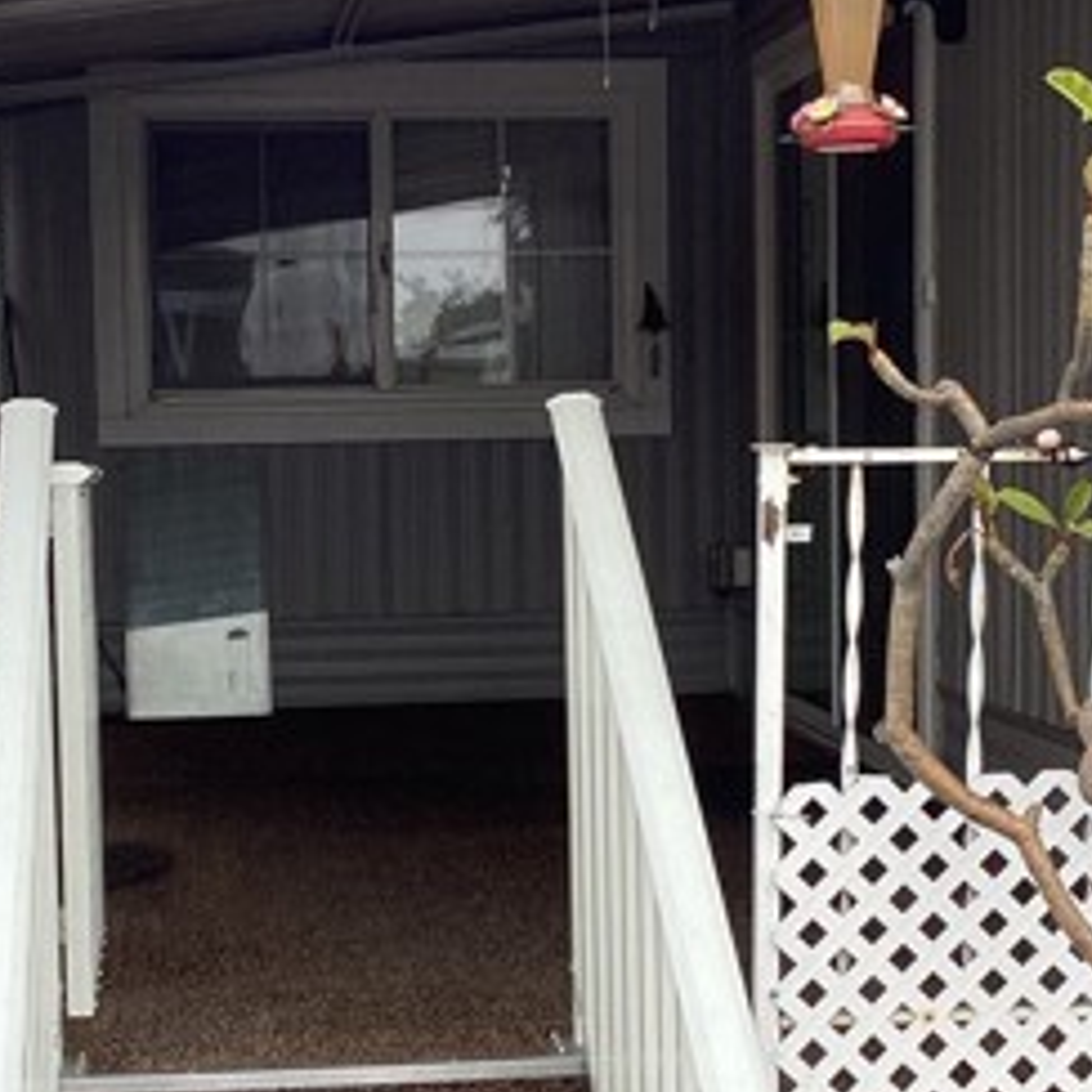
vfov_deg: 24.0
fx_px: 2570
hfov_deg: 24.0
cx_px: 474
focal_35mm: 72
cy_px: 604
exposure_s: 1/290
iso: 25
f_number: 2.4
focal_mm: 3.3
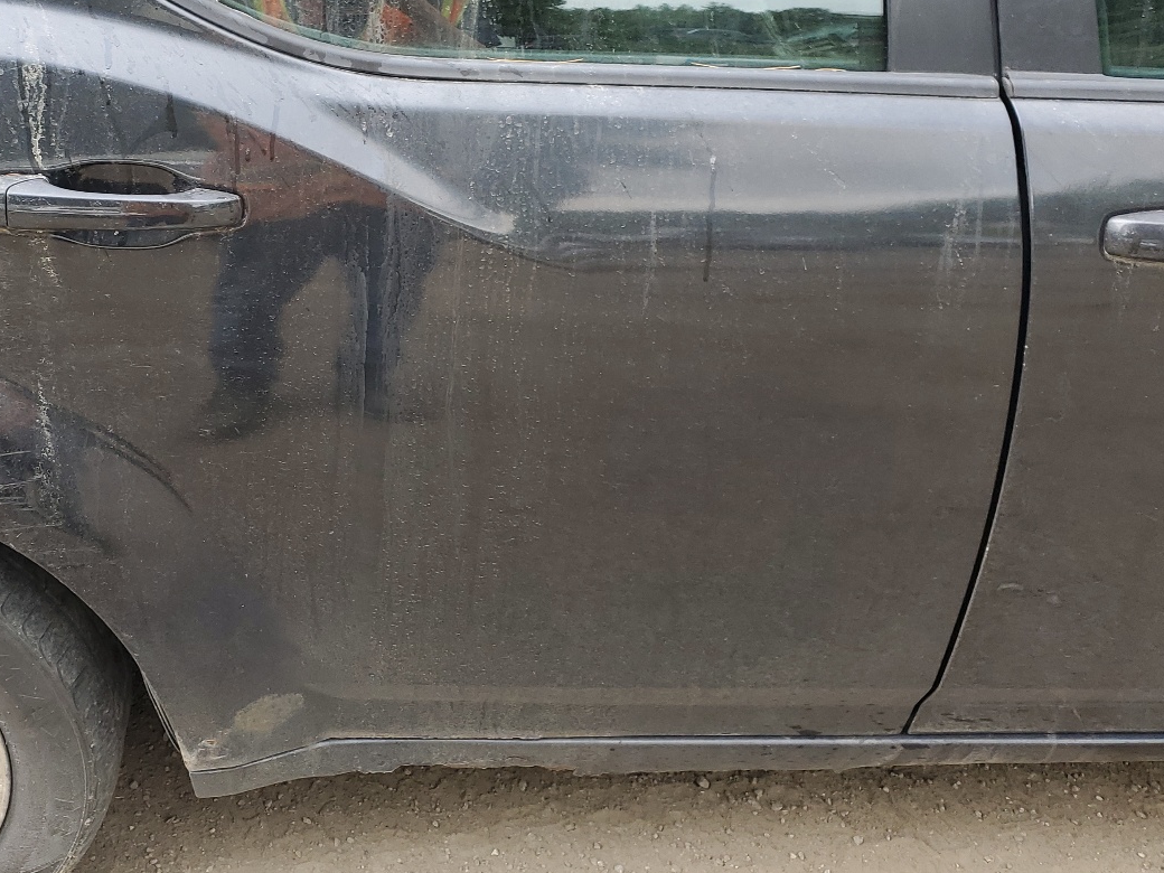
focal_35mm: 40
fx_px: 1345
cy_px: 276
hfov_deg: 45.4
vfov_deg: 35.5
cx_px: 310
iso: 50
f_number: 1.5
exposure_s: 1/161
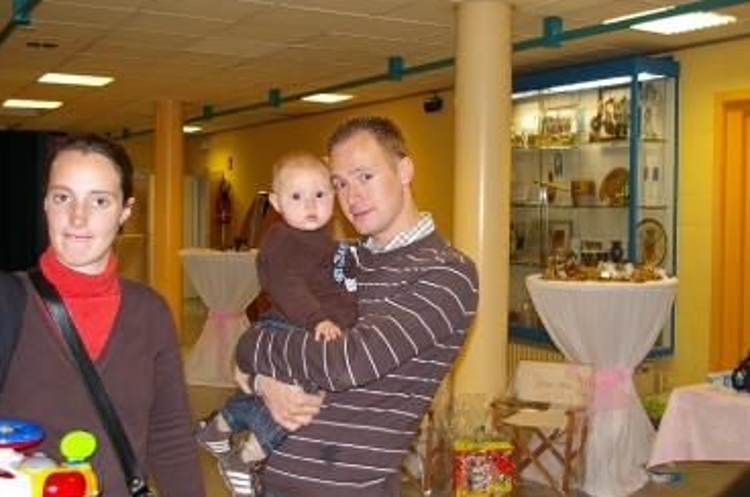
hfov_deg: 44.5
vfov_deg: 30.4
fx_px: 915
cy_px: 228
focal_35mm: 44
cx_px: 410
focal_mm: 18
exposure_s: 1/30
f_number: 3.5
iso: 200
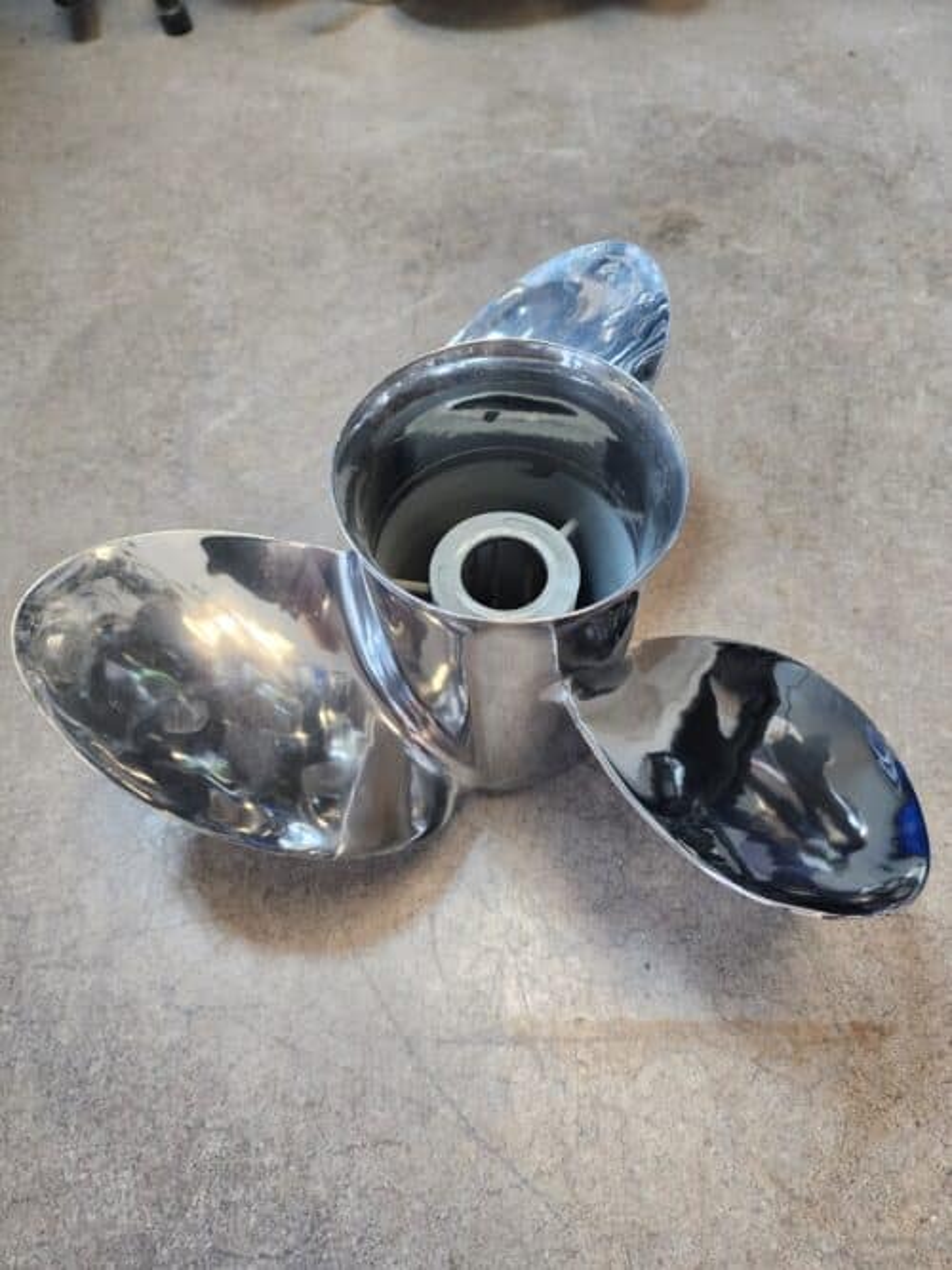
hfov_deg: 58.9
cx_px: 476
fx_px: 844
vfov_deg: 73.9
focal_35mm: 23
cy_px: 635
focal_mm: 6.4
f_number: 1.8
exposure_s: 1/120
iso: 400
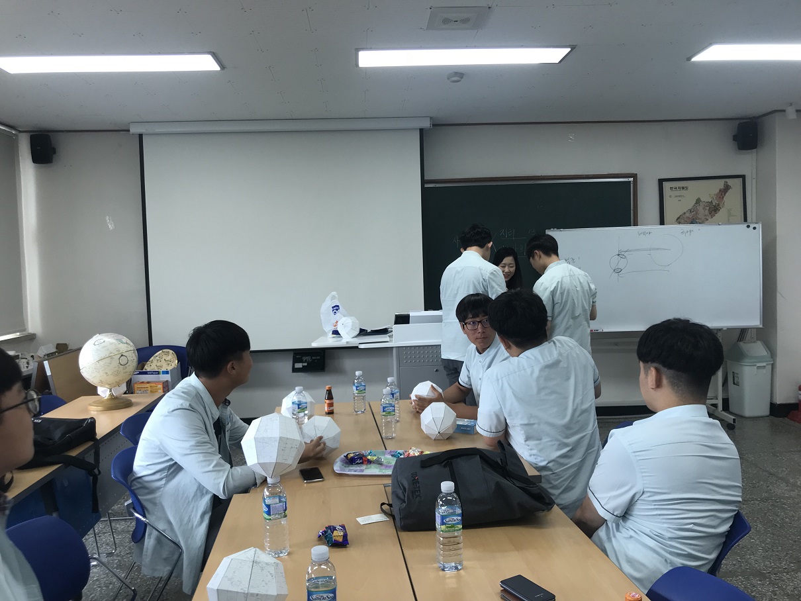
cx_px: 400
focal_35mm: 28
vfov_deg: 49.8
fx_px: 648
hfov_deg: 63.4
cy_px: 300
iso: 25
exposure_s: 1/60
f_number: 1.8
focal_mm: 3.99
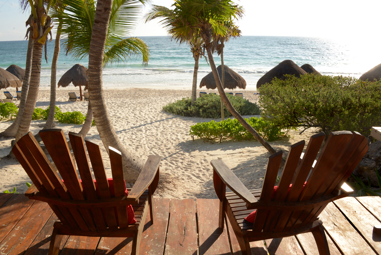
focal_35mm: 28
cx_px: 190
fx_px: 296
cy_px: 128
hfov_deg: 65.5
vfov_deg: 46.4
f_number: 13
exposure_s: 1/250
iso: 320
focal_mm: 28
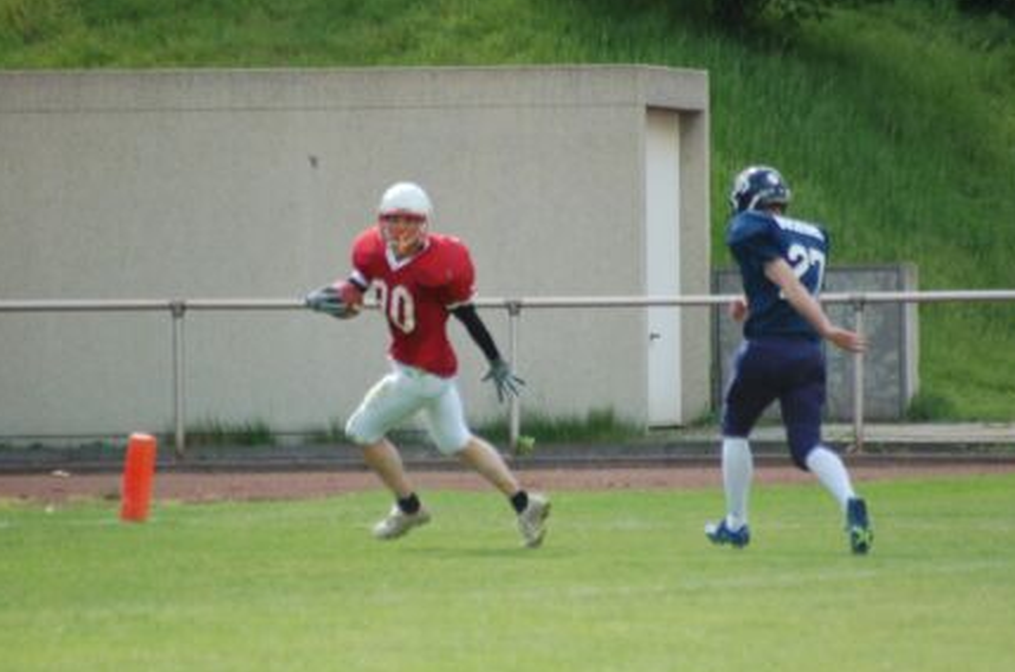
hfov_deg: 4.4
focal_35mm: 475
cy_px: 336
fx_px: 13363
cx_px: 522
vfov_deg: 2.9
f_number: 5.6
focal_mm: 300
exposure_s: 1/640
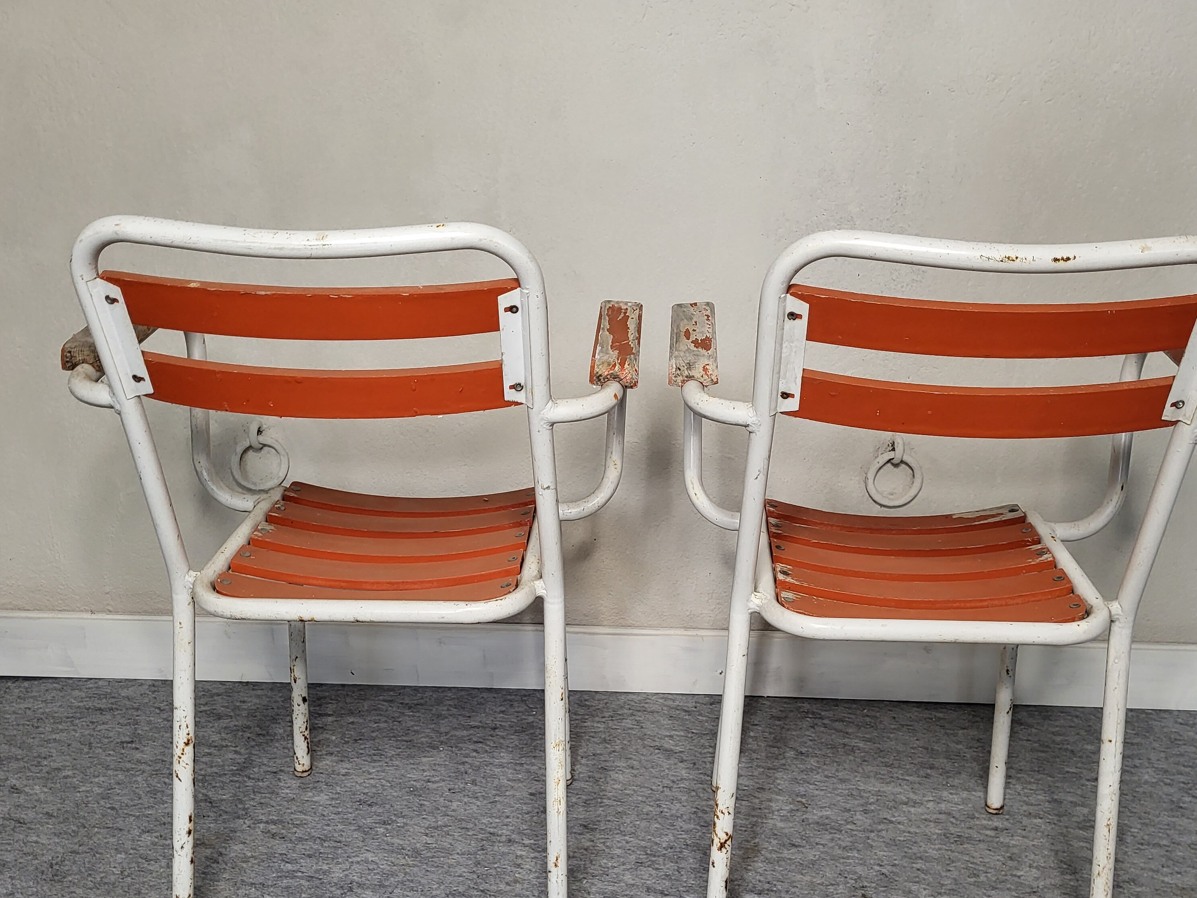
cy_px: 577
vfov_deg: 40.3
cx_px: 628
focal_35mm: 35
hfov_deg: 52.6
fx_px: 1210
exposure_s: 1/48
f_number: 1.8
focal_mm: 5.4
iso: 200
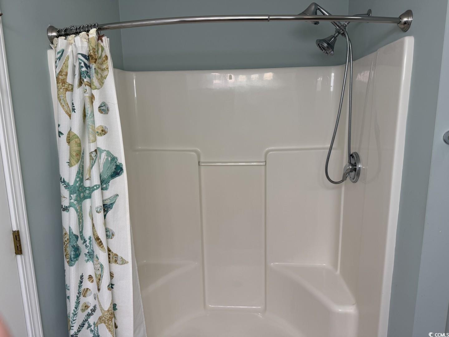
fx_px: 311
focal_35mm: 24
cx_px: 224
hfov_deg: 71.6
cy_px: 168
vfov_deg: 56.8
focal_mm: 6.76
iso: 100
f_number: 1.78
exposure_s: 1/60
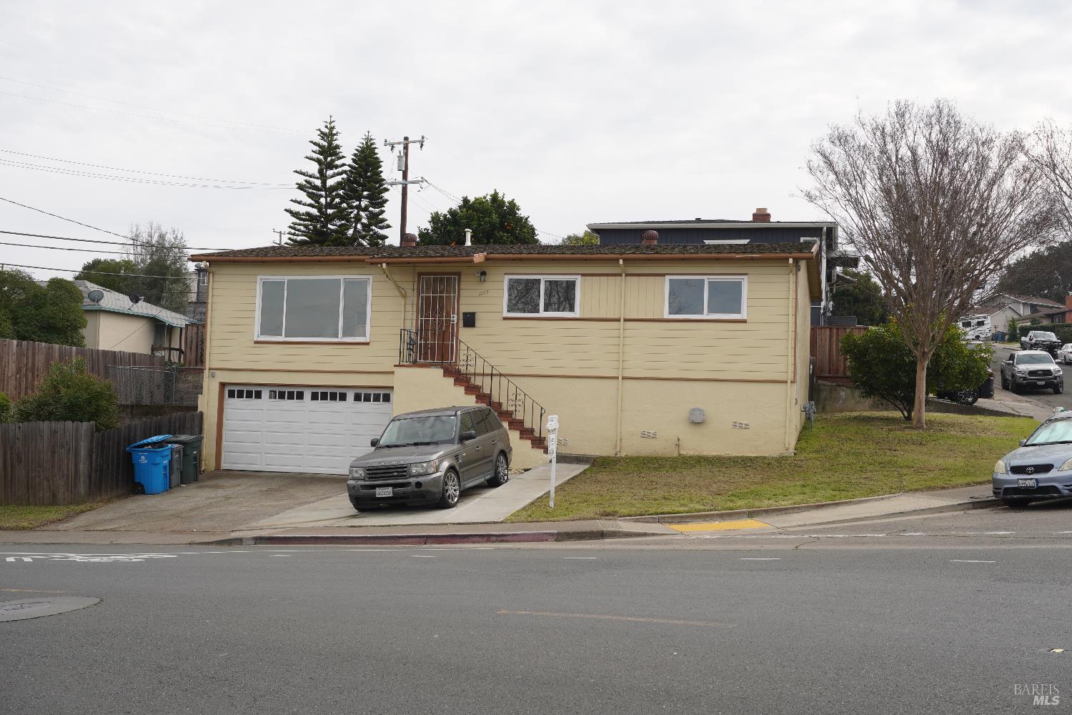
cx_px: 536
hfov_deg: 47.9
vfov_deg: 33.0
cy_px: 358
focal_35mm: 40
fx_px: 1206
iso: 200
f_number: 8
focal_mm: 27
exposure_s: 1/320
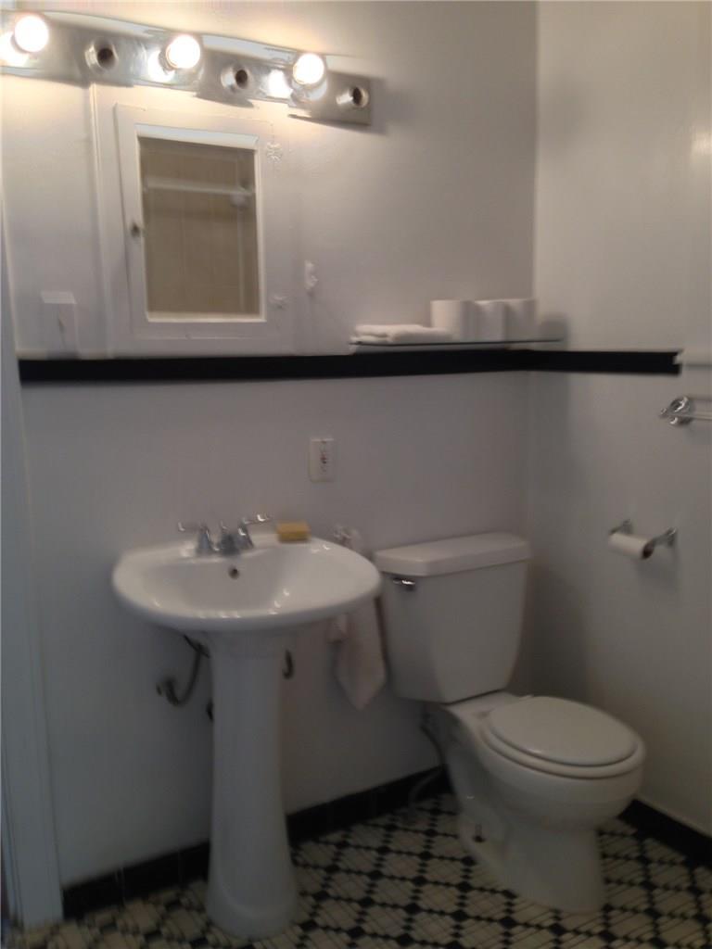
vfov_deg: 55.4
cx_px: 356
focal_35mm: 33
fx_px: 905
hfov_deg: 42.9
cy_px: 474
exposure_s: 1/30
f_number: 2.4
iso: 64
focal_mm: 4.12
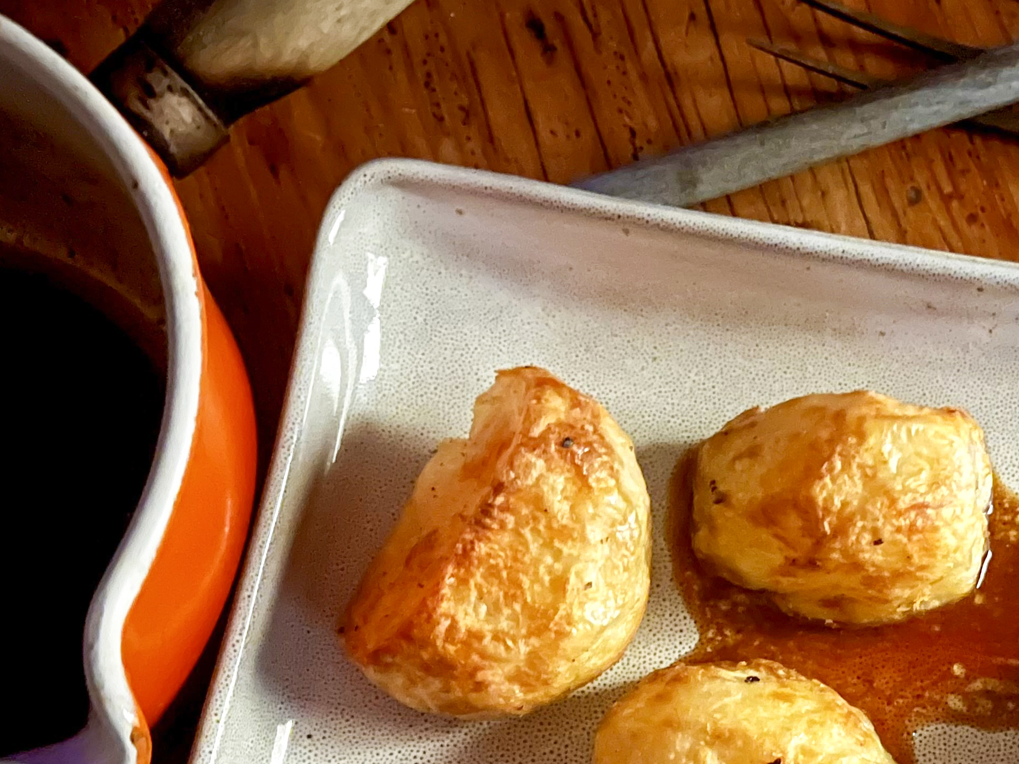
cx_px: 910
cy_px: 704
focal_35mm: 55
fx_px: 1619
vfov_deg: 25.6
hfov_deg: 33.2
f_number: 1.5
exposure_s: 1/5
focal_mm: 5.7
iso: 1250
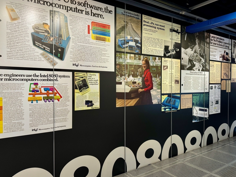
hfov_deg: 67.3
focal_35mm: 26
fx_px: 177
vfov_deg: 53.1
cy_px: 87
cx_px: 115
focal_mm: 6.76
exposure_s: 1/60
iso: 200
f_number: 1.78
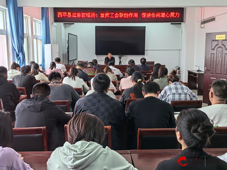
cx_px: 114
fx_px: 243
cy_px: 85
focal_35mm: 37
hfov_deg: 50.1
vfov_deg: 38.7
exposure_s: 1/130
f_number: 2
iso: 50
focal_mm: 5.75
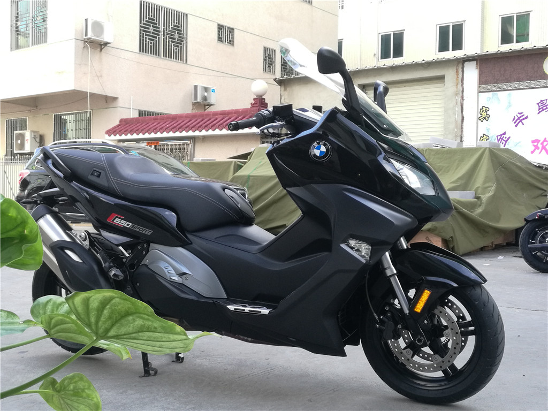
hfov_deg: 45.8
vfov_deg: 35.1
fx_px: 649
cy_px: 206
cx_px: 274
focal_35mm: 41
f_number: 2
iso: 64
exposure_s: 1/100
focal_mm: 4.04
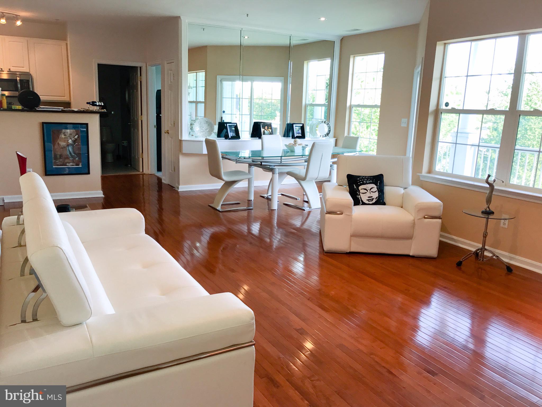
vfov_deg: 49.7
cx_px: 271
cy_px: 204
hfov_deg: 63.4
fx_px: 438
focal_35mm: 28
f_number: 1.8
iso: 20
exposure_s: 1/57
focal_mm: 3.99
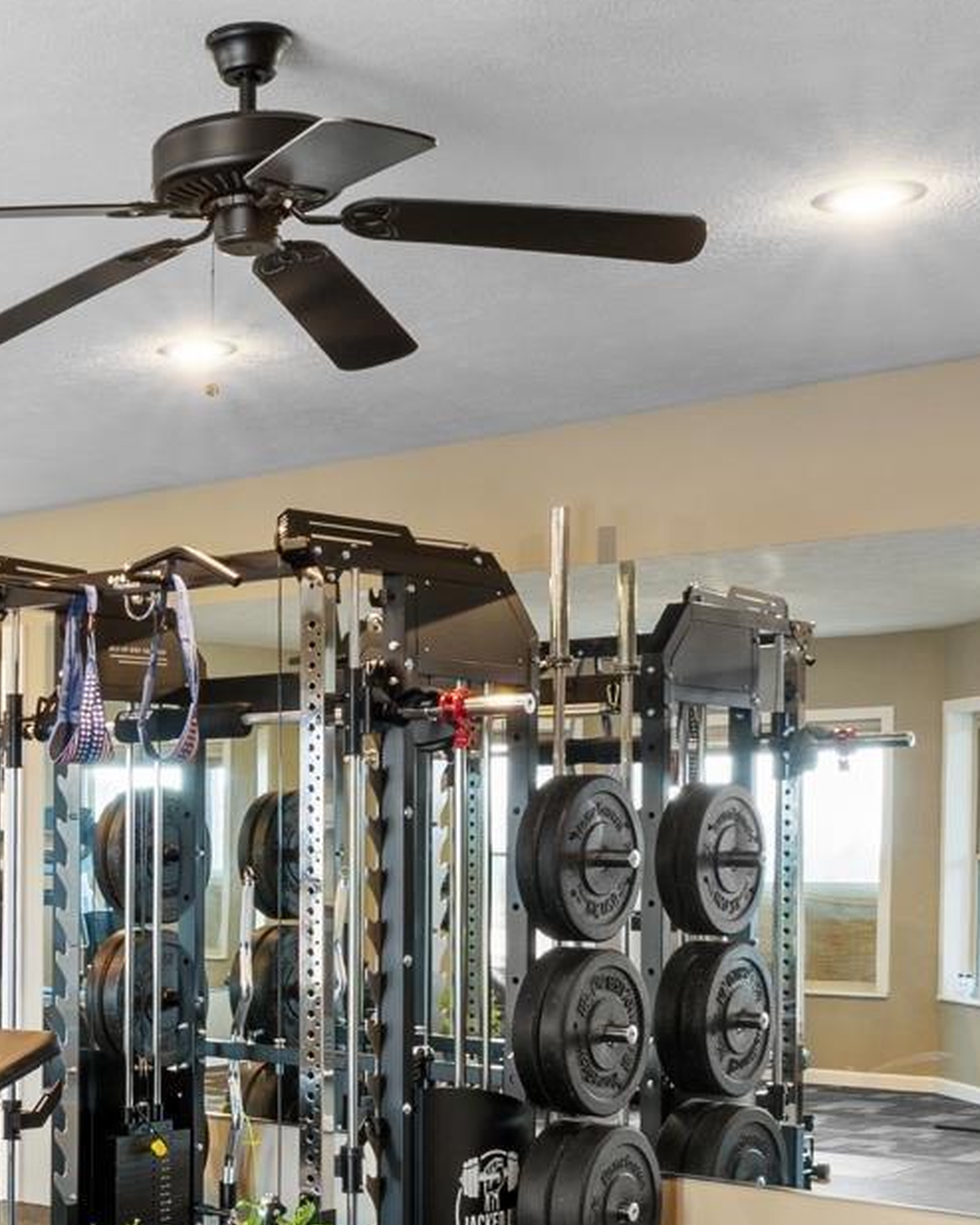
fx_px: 2066
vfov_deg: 32.7
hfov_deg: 24.6
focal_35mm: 57
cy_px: 831
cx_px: -131
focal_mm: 10
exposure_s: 2.5
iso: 200
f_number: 9
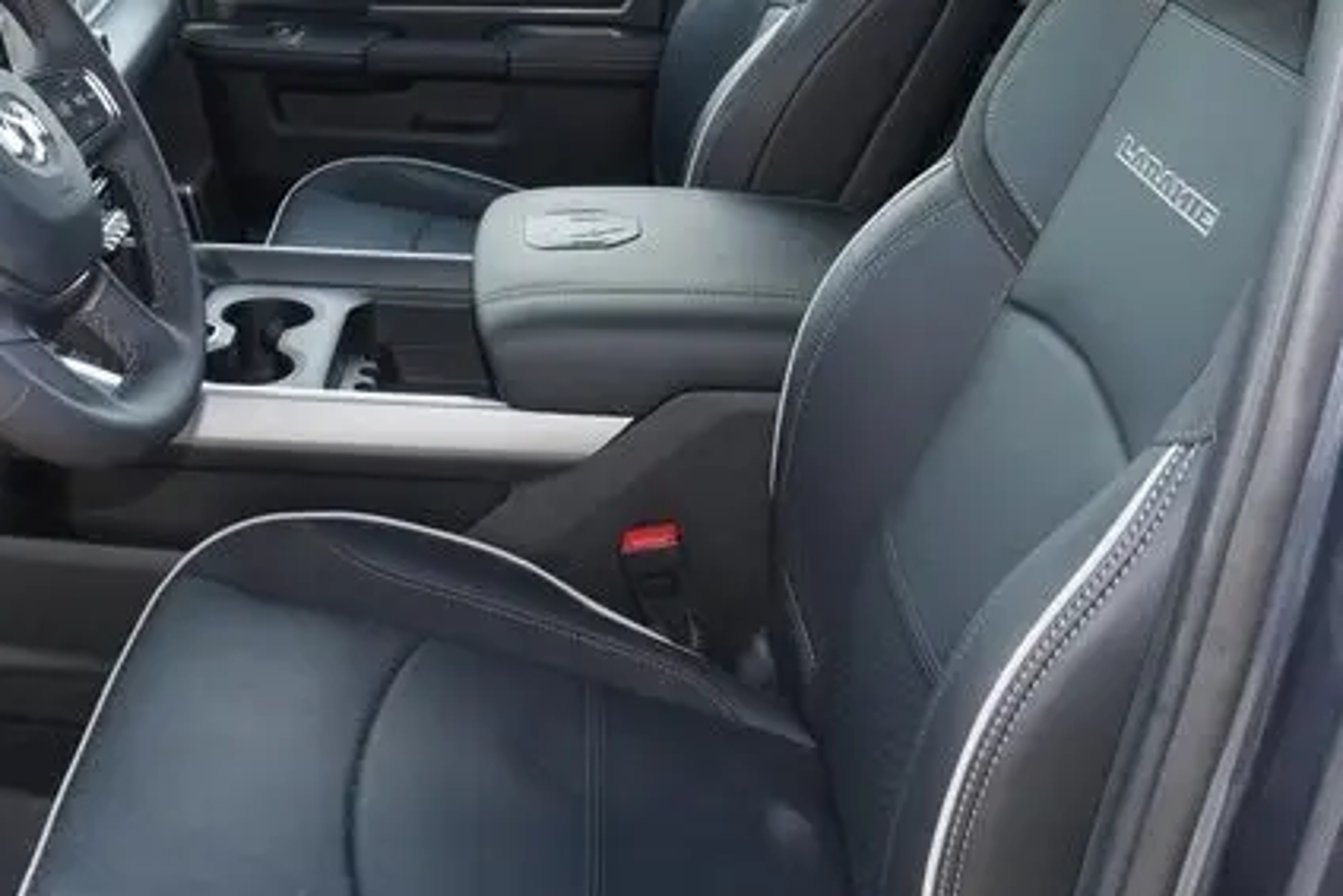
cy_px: 204
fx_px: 1642
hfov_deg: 43.8
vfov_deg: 29.9
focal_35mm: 44
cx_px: 431
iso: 320
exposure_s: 1/60
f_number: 5
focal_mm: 14
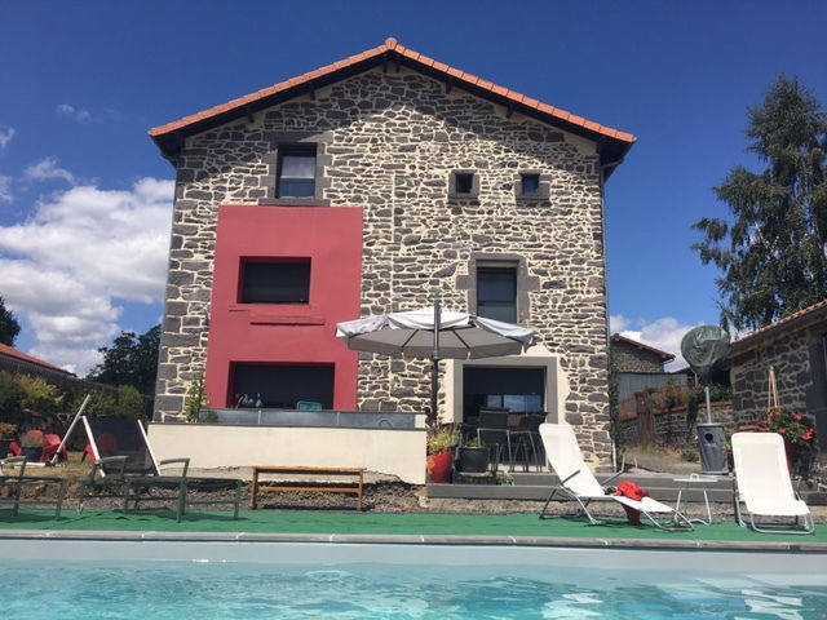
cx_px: 414
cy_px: 310
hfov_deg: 61.7
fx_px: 693
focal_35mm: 29
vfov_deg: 48.2
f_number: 2.2
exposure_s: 1/2564
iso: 25
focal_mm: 4.15
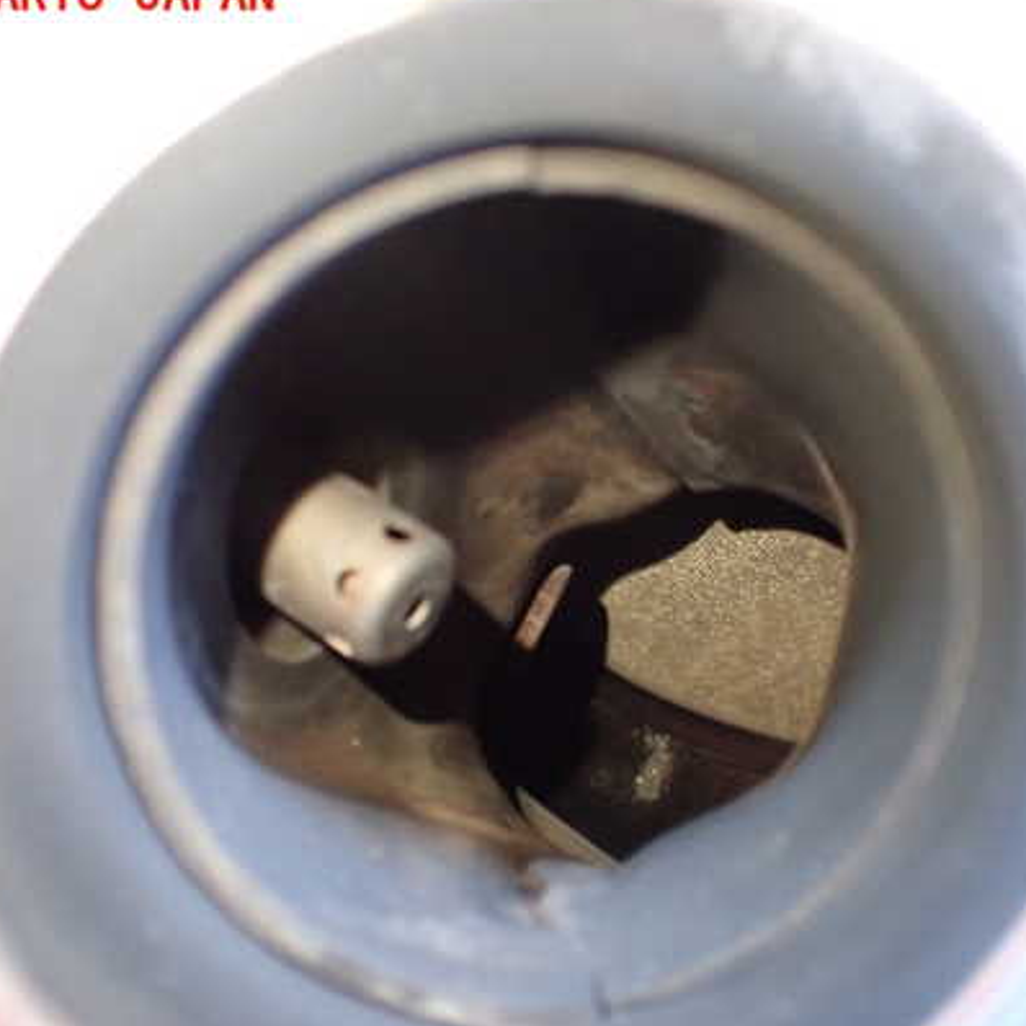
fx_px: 1341
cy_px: 541
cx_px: 580
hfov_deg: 41.8
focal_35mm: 40
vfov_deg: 41.8
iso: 800
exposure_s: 1/40
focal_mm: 5.4
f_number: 2.3
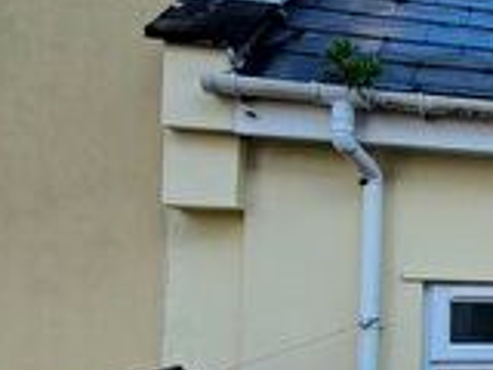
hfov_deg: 25.4
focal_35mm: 57
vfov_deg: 25.3
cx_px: 743
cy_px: 279
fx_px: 812
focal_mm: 1.74
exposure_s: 1/182
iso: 32
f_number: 2.2
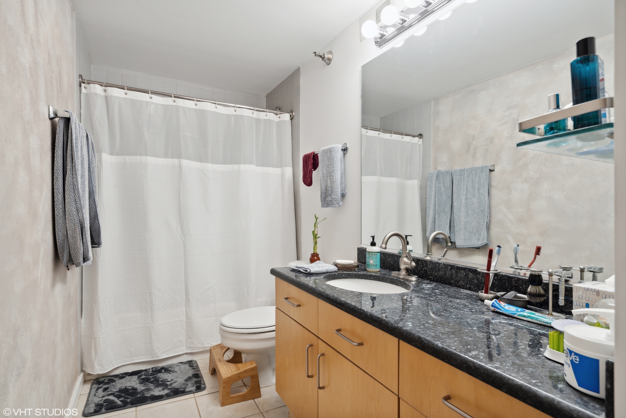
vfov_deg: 67.4
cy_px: 209
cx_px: 313
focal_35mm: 18
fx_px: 313
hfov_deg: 90.0
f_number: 8
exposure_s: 1/1.25
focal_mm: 18
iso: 320
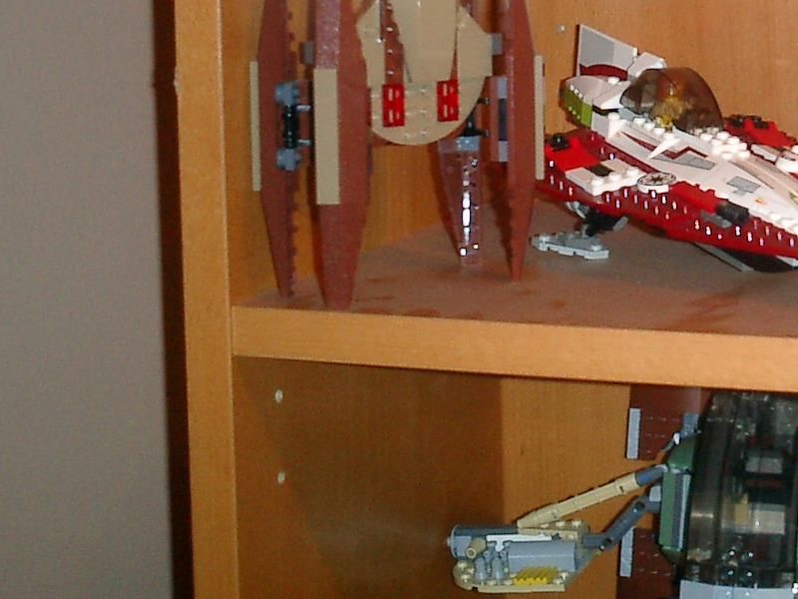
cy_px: 105
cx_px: 749
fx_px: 1660
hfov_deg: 26.0
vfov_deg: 20.2
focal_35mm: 72
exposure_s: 1/30
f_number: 3.2
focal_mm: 7.5
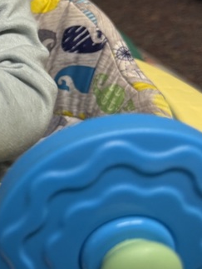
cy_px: 70
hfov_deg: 17.9
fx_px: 590
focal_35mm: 76
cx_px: -76
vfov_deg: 25.4
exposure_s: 1/60
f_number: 1.78
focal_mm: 6.76
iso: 160
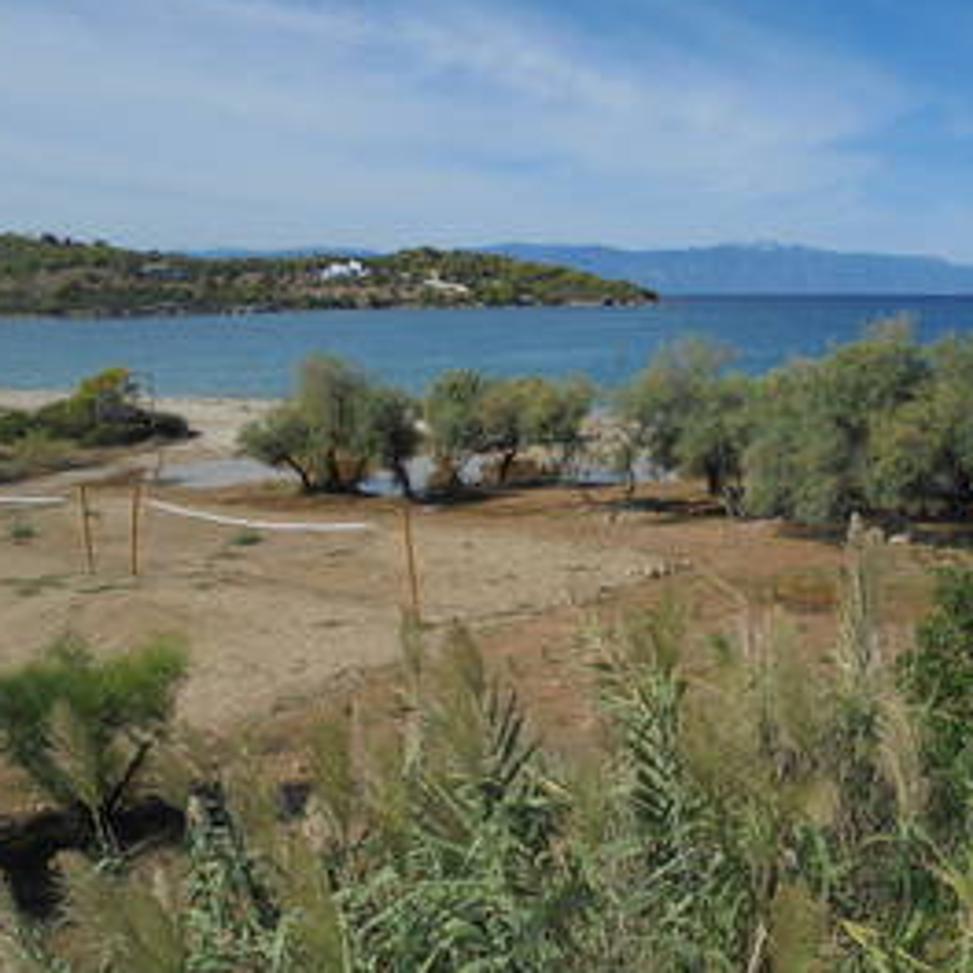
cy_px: 483
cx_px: 557
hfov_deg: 40.8
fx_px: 1304
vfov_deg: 40.9
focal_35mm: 41
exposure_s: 1/160
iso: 100
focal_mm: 6.1
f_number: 12.5
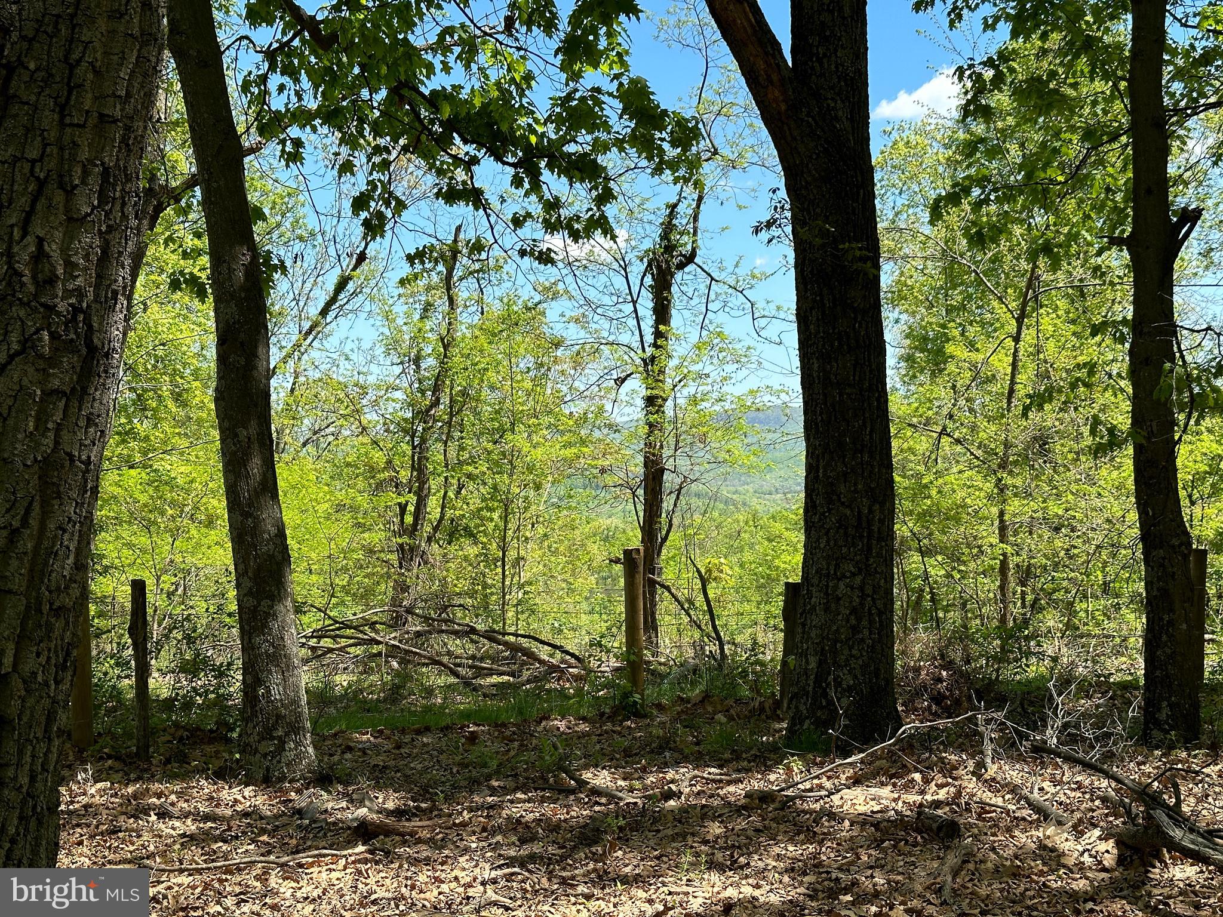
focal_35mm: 48
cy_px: 458
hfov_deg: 39.7
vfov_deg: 30.3
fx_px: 1696
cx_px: 612
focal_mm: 6.86
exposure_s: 1/1953
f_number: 1.78
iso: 64
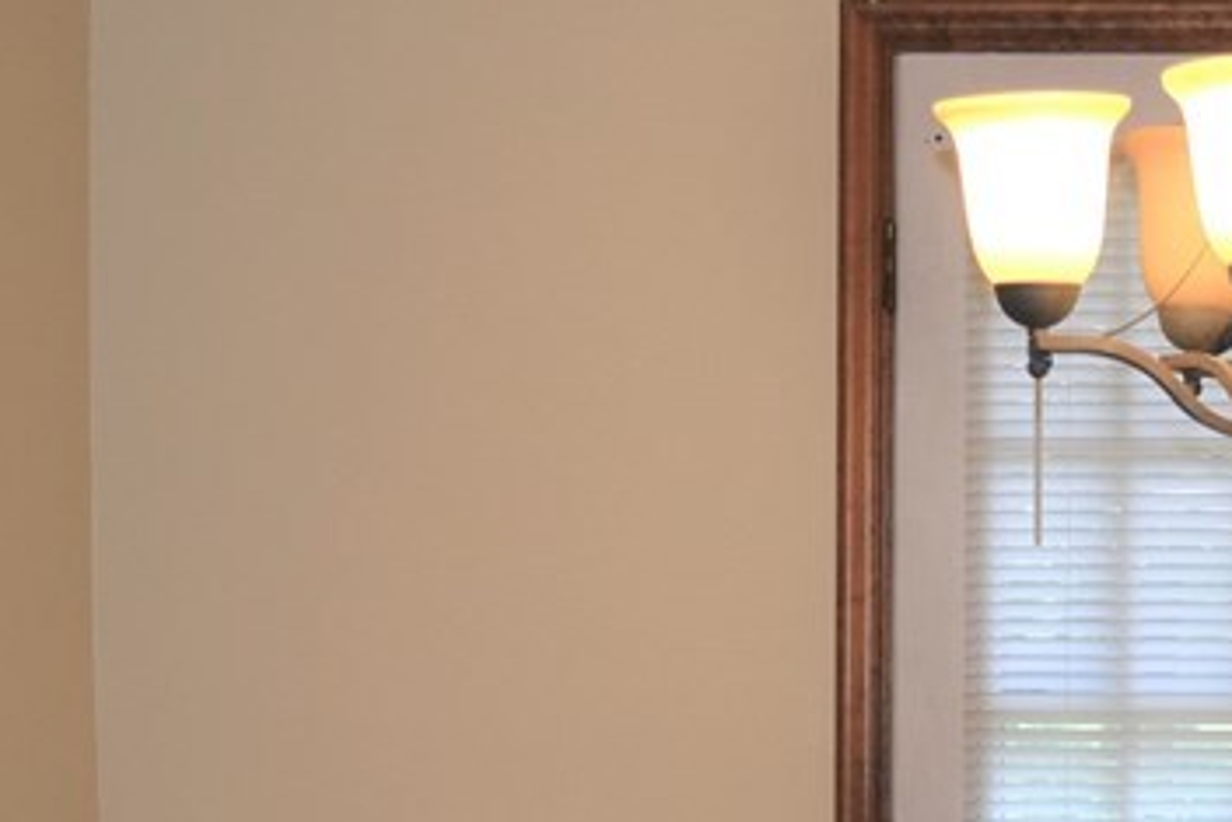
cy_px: 860
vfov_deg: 12.2
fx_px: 3800
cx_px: 1225
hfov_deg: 18.0
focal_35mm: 111
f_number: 4
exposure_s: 1/60
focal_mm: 24
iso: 400
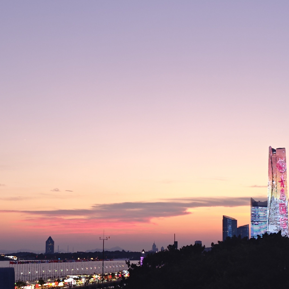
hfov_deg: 22.5
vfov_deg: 22.4
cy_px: 191
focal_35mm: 77
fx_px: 727
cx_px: 144
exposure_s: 1/14.3
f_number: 1.6
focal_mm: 6.55
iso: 80
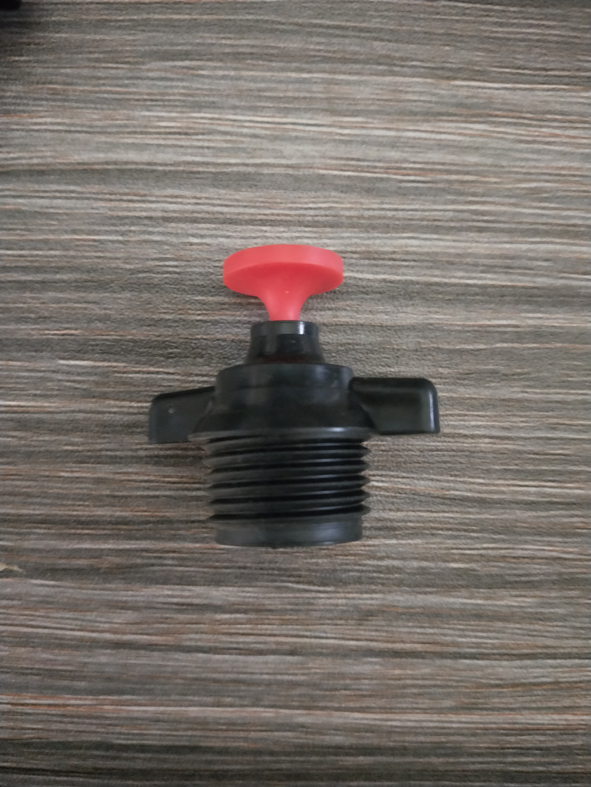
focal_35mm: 23
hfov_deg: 58.9
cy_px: 394
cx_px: 296
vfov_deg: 73.9
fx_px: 524
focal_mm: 3.99
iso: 1066
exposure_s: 1/17
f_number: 1.7
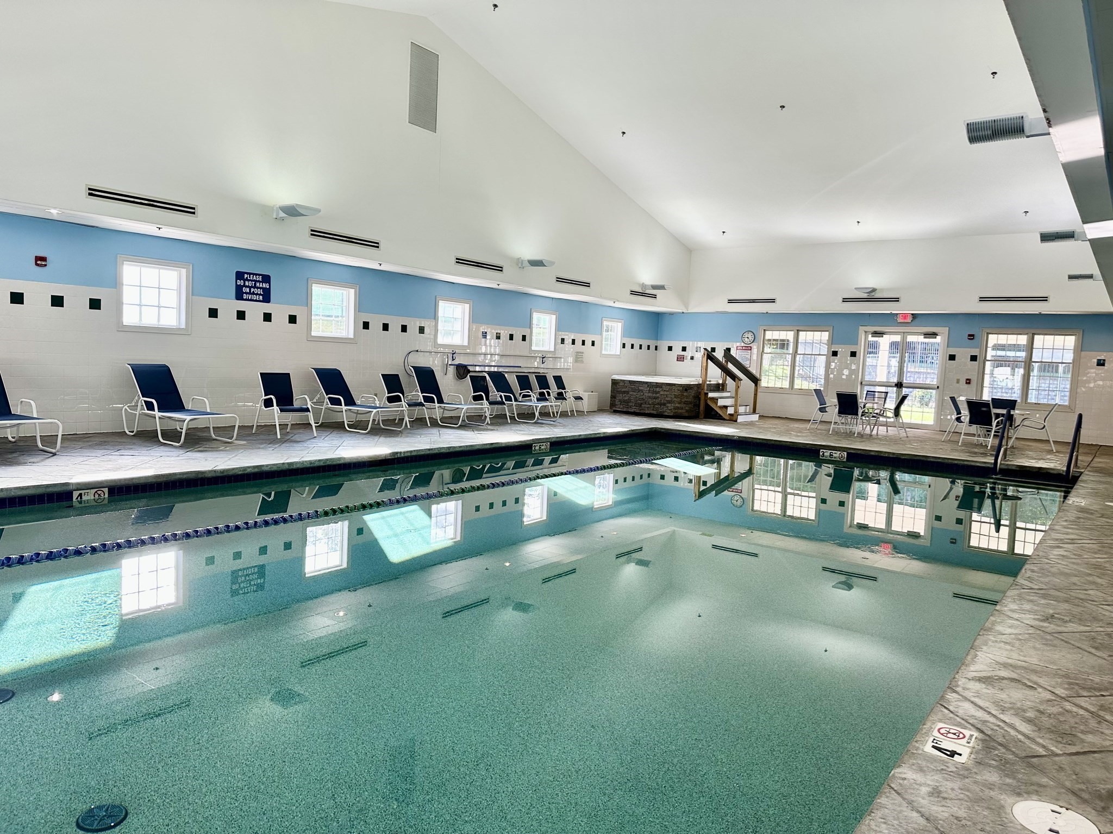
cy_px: 417
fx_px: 772
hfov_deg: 71.6
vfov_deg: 56.8
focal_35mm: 24
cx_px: 556
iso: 100
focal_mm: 6.86
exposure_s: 1/157
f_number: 1.78
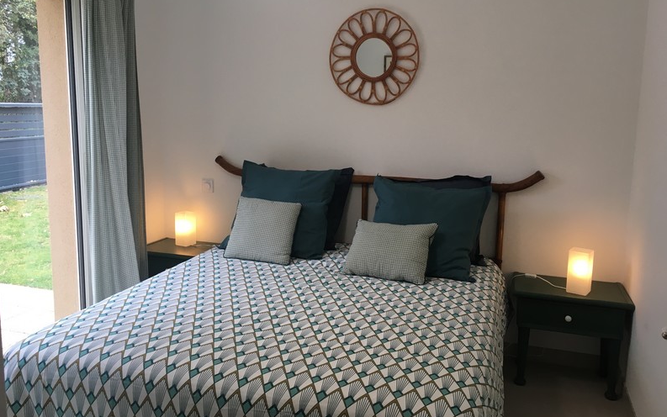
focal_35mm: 31
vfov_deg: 40.6
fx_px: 564
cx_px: 335
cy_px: 189
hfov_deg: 61.2
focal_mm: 4.15
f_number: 2.2
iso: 32
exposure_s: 1/33
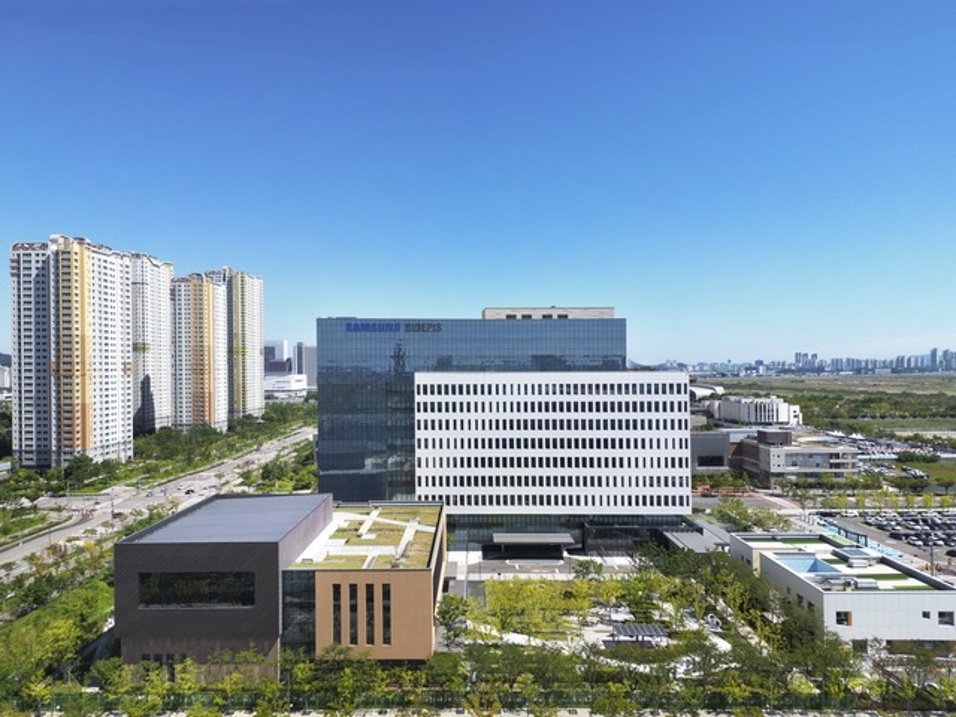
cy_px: 358
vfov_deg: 56.8
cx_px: 478
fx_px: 663
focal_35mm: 24
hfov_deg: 71.6
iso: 100
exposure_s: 1/2000
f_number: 1.7
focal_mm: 6.72
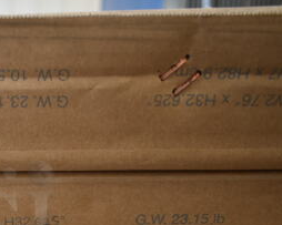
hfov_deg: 28.3
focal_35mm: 61
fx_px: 509
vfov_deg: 24.0
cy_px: 218
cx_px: -24
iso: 280
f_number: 3.5
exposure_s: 1/30
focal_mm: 18
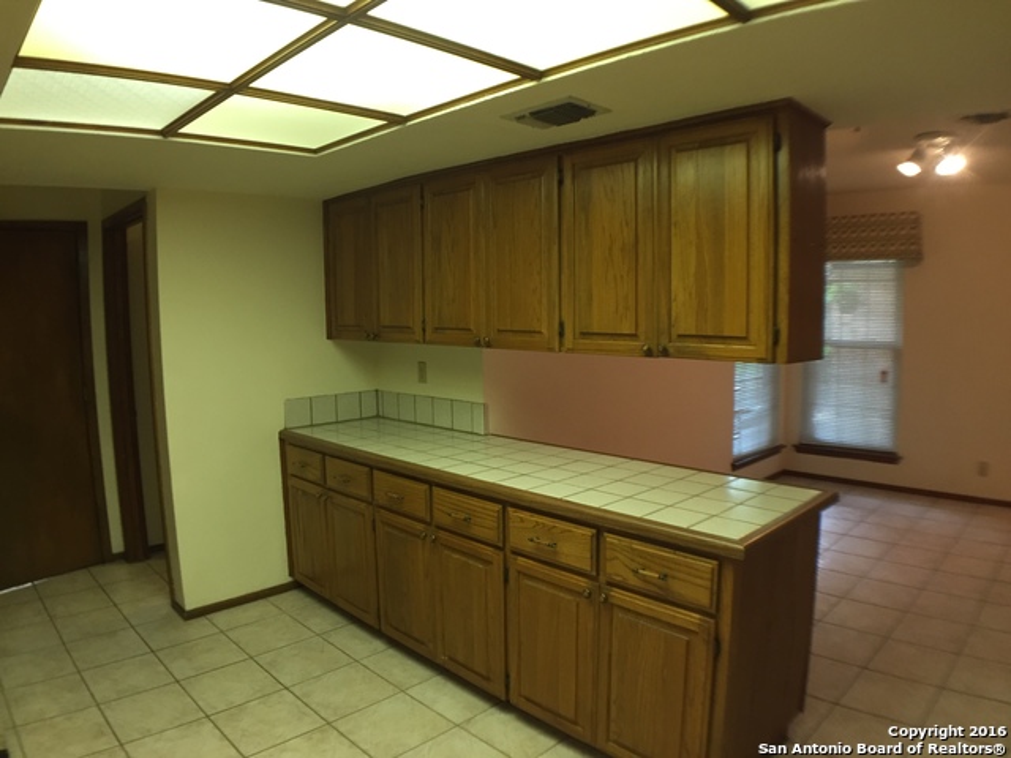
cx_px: 506
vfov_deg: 48.2
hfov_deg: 61.7
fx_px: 847
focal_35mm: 29
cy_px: 379
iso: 125
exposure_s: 1/30
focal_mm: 4.15
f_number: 2.2
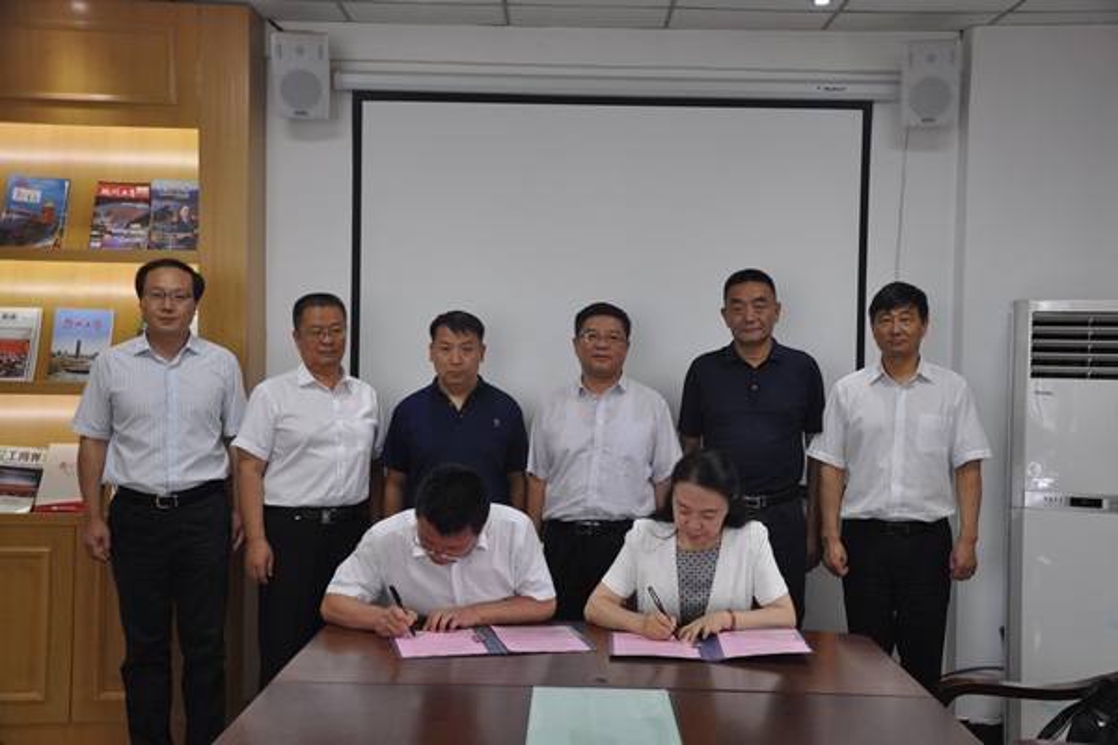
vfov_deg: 31.9
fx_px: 1304
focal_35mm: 42
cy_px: 372
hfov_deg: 46.4
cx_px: 559
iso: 400
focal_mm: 28
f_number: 4.2
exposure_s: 1/80
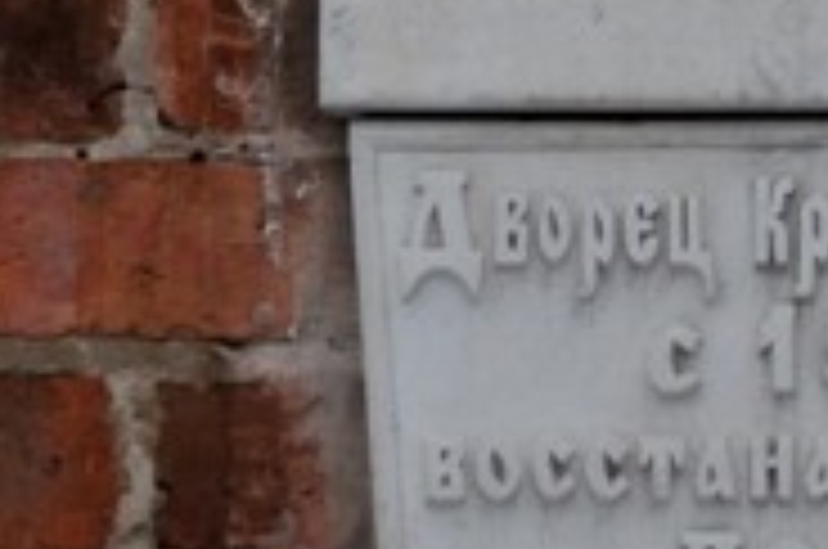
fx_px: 16853
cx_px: 1305
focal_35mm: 734
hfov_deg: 2.8
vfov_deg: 1.9
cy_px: -200
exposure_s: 1/200
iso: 800
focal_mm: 100
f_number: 7.1
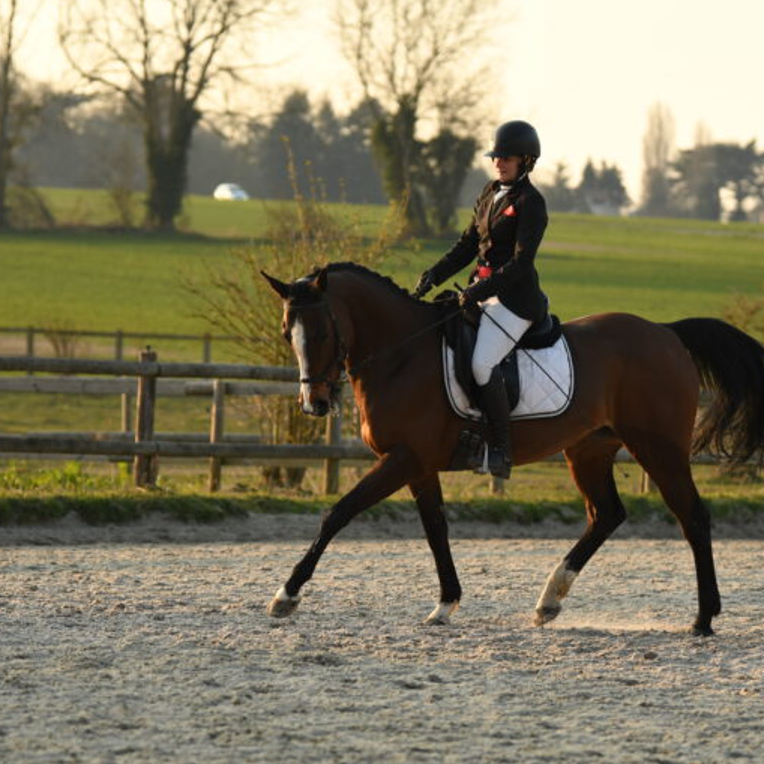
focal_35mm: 196
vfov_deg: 8.9
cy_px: 381
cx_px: 483
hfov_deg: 8.9
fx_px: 4894
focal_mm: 102
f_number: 3.2
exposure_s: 1/1600
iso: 400
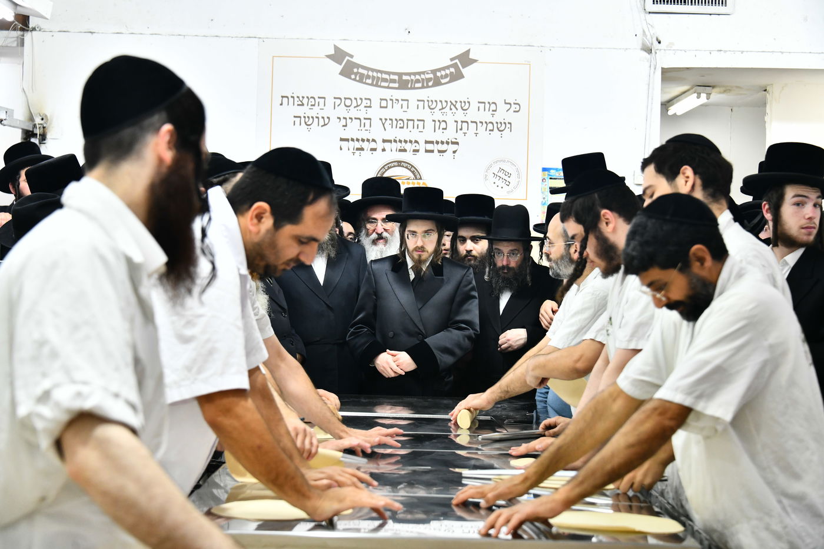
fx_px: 1785
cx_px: 412
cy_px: 274
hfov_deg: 26.0
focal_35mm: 78
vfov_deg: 17.5
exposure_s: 1/160
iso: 1600
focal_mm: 78
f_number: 5.6
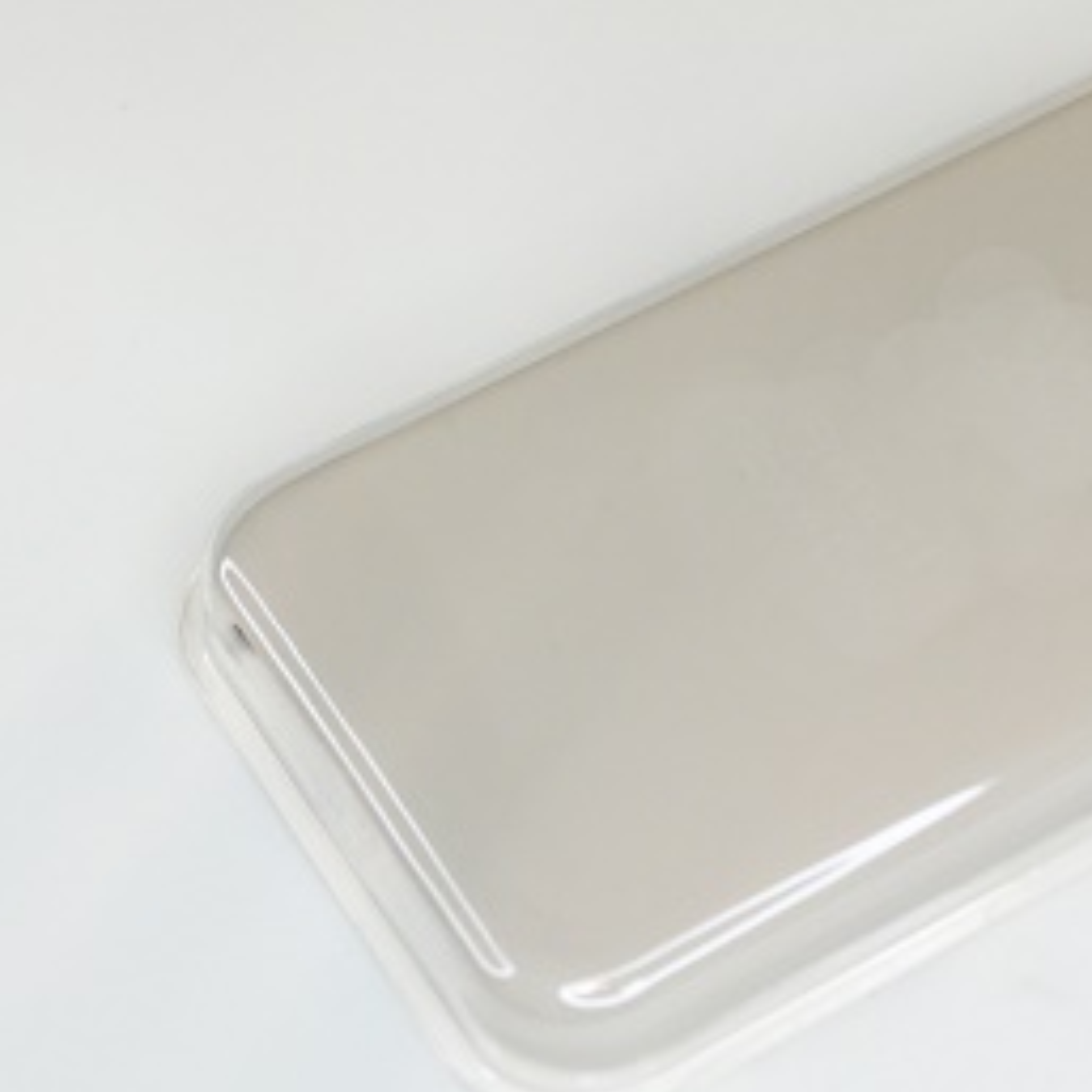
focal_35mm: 101
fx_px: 3603
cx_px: 988
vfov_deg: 17.2
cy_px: 461
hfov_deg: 17.0
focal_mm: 35
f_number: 5.6
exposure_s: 1/160
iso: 1600
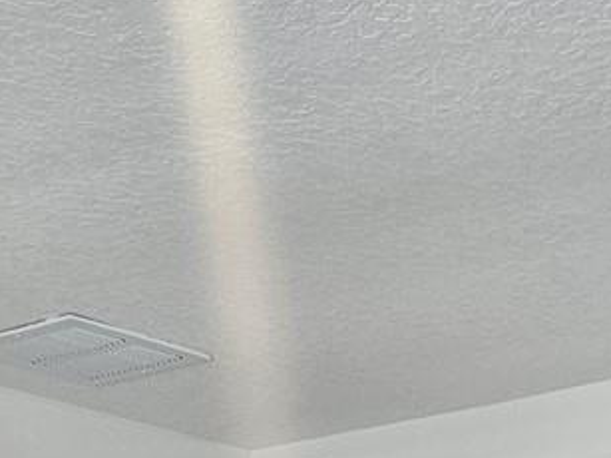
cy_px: 1055
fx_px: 2117
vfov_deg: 10.7
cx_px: 587
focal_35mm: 120
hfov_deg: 16.1
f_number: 1.8
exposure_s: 1/120
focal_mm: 5.4
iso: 320
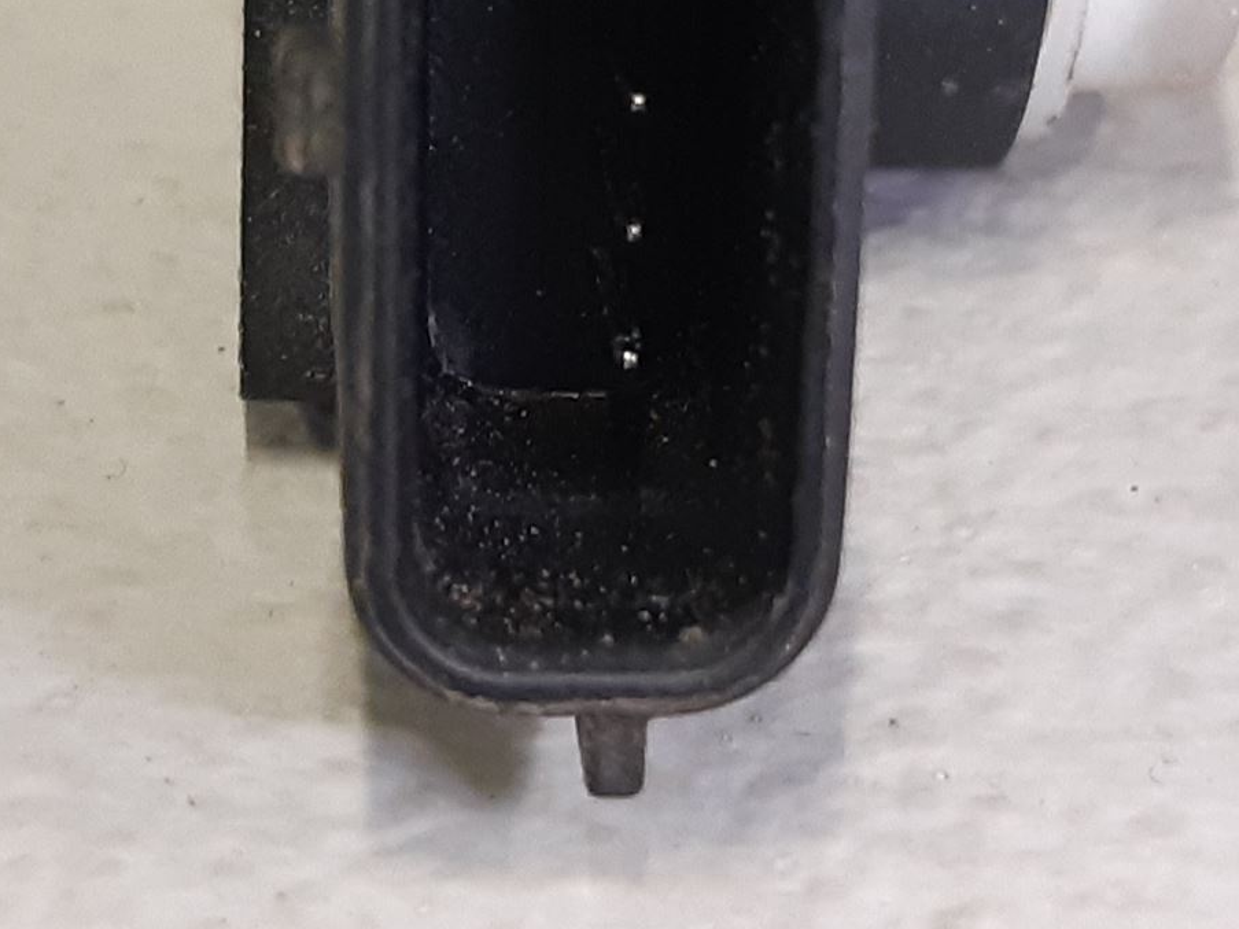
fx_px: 2111
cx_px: 558
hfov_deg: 32.7
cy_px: 172
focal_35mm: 59
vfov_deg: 24.4
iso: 200
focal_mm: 3.93
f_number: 1.7
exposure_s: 1/60
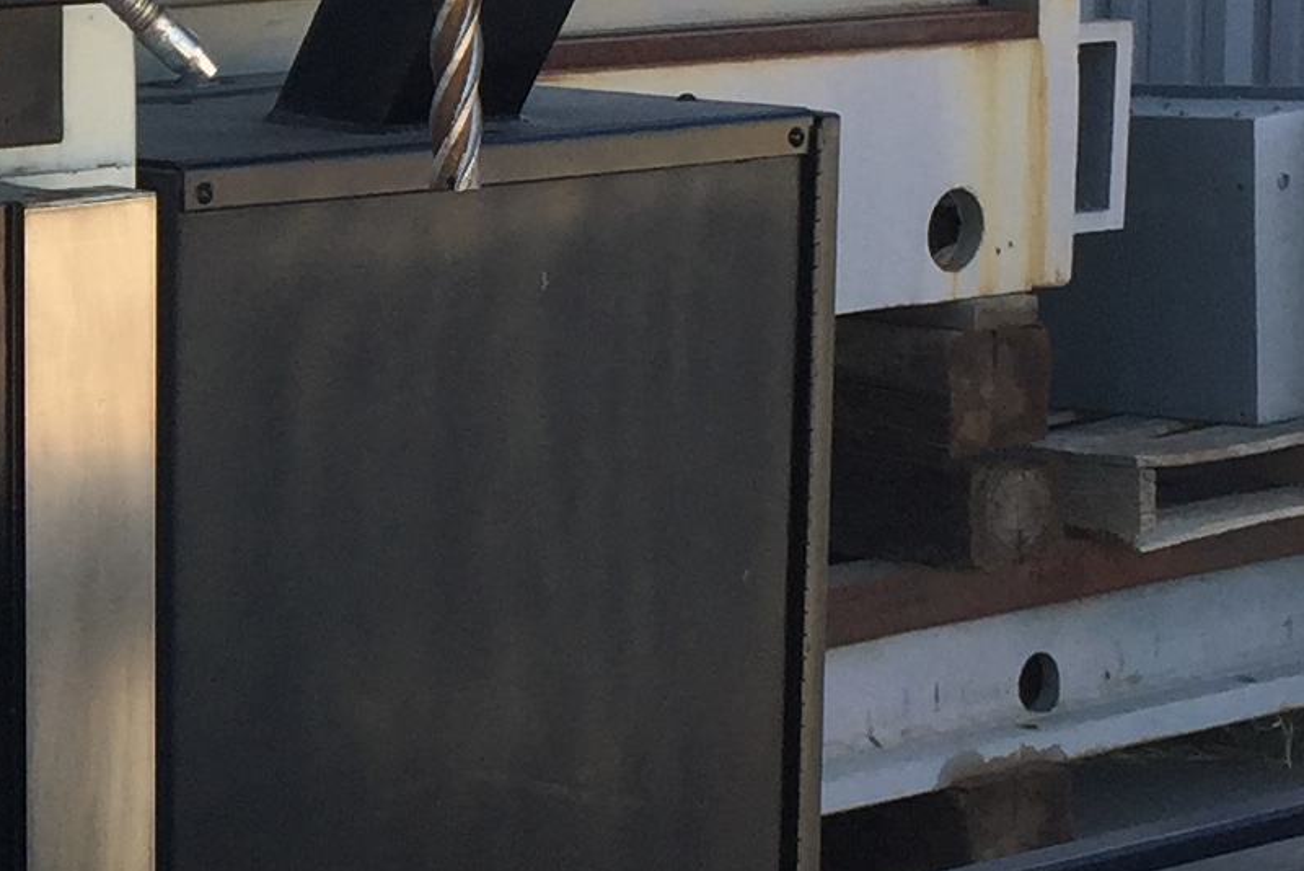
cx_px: -363
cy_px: 390
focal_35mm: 123
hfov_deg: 15.9
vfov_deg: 11.2
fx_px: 4457
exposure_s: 1/599
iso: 32
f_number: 2.2
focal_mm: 4.15
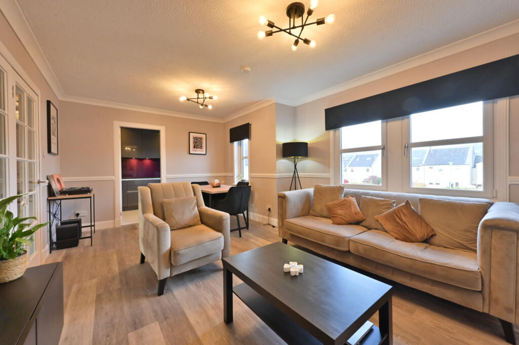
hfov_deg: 104.3
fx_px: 202
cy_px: 172
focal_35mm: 14
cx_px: 260
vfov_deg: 81.1
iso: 2500
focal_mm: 14
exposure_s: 1/50
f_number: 13
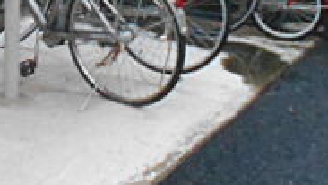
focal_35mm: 99
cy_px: -106
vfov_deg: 11.6
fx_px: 861
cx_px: 5
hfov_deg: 20.9
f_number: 3.2
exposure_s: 1/60
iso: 800
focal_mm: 4.6
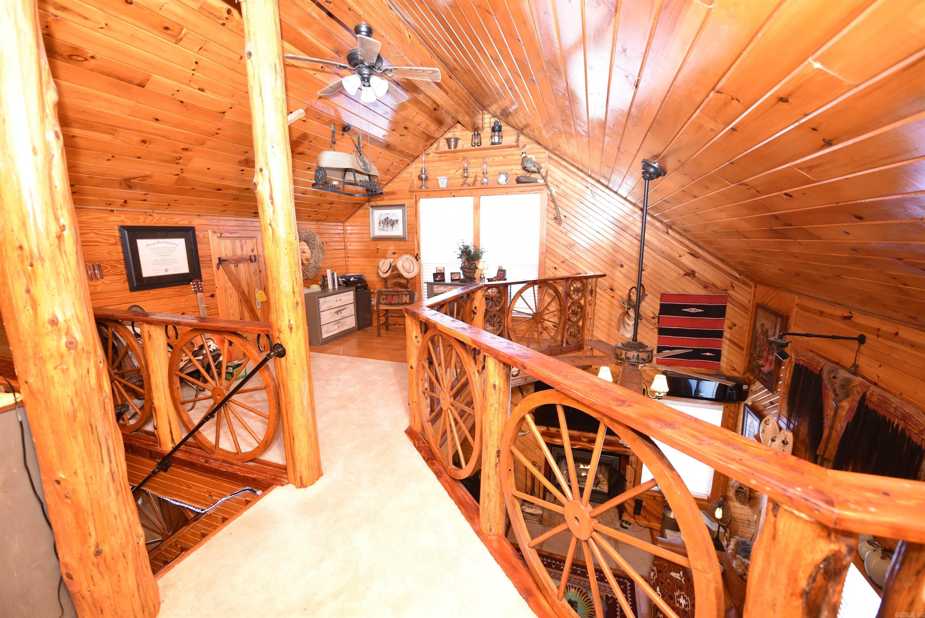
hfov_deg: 104.2
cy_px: 309
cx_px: 462
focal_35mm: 14
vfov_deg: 81.2
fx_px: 360
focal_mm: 14
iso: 800
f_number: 2.8
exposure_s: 1/60
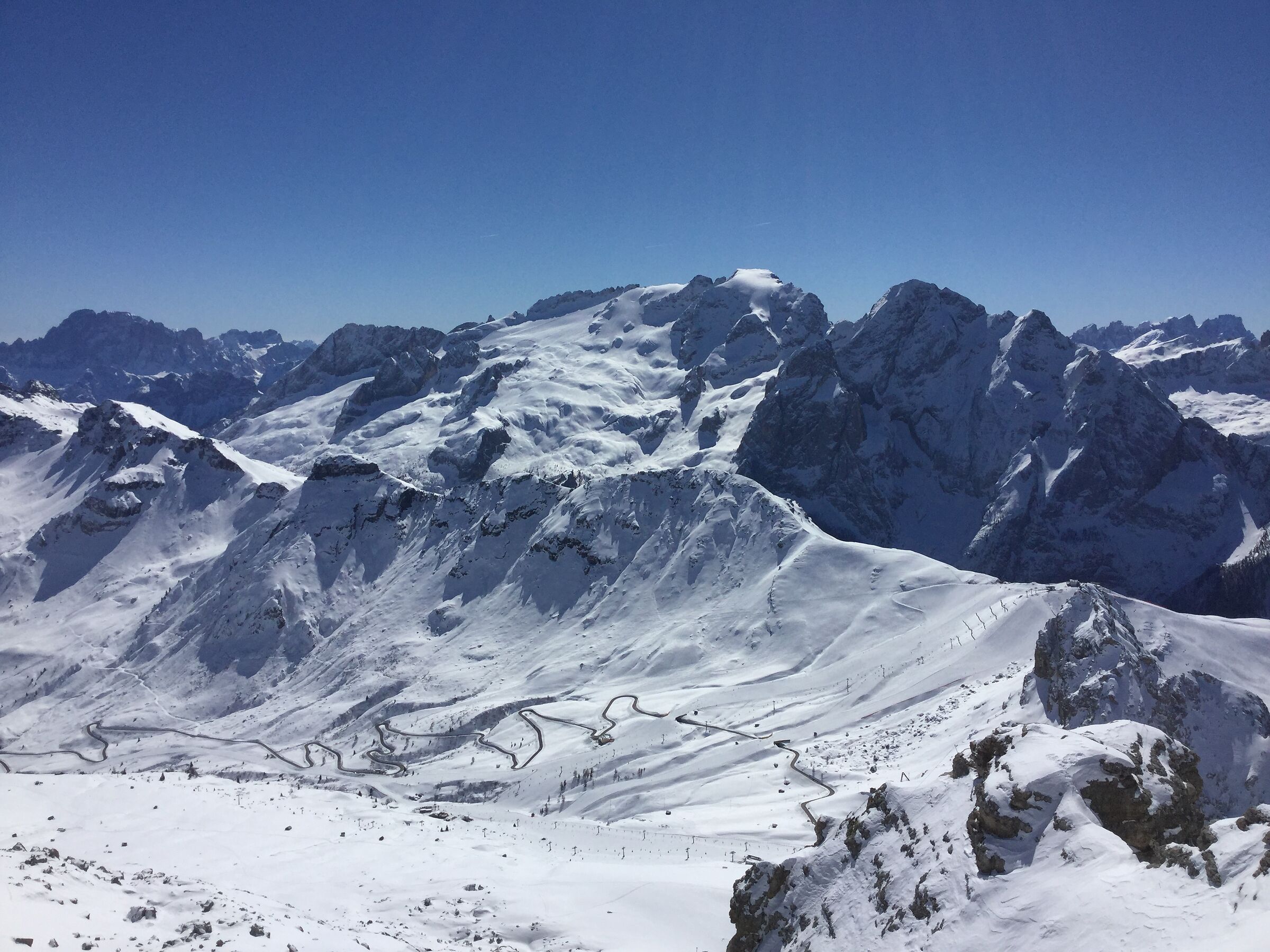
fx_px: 1137
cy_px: 476
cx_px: 635
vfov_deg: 45.4
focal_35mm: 31
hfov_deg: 58.4
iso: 25
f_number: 2.4
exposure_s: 1/6289
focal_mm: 3.3
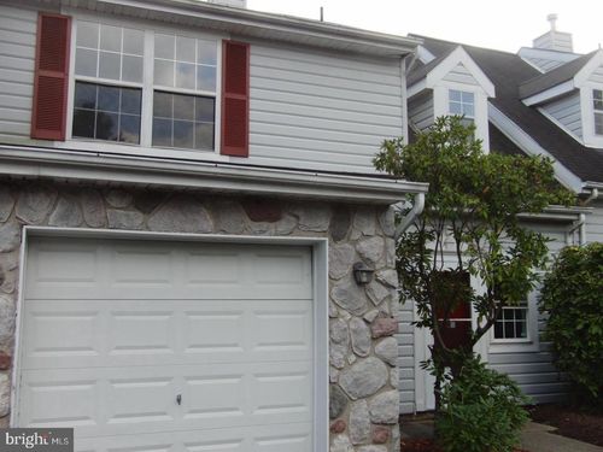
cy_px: 226
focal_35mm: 37
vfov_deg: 38.7
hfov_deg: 50.1
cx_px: 302
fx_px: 645
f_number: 3.6
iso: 100
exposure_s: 1/320
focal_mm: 6.42
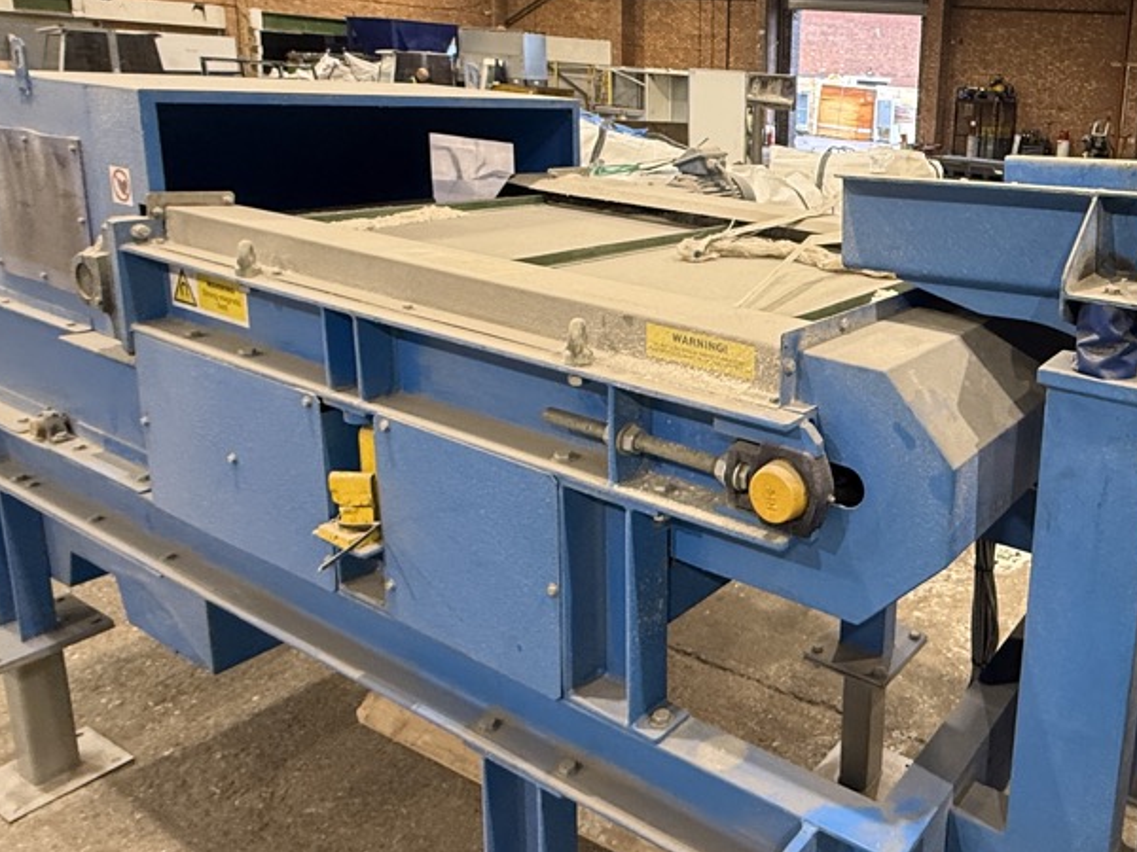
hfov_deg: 57.0
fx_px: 920
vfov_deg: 48.9
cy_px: 284
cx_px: 965
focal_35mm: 28
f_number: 2.2
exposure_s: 1/50
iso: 200
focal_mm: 2.22
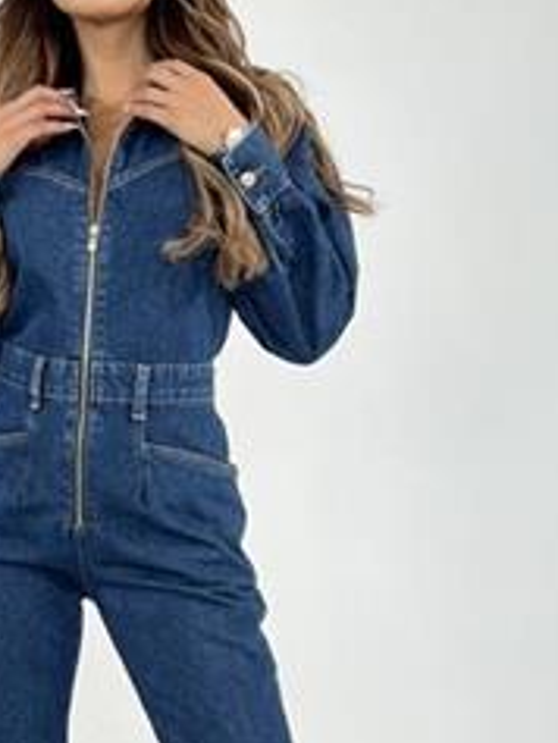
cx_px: 110
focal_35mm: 73
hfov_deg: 20.0
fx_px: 1568
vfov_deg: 26.1
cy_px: 605
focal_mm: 5.7
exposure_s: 1/121
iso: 50
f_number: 1.5
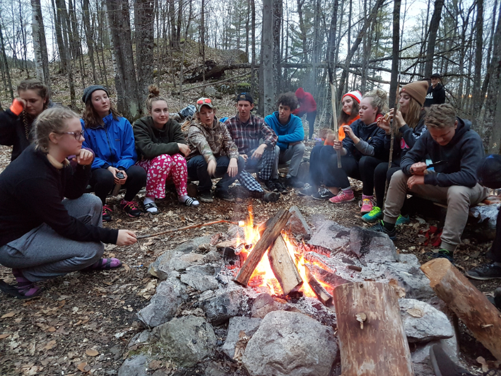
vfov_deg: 53.1
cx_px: 250
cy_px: 188
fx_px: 376
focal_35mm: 26
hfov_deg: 67.3
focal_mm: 4.2
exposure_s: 1/10
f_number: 1.7
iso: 200
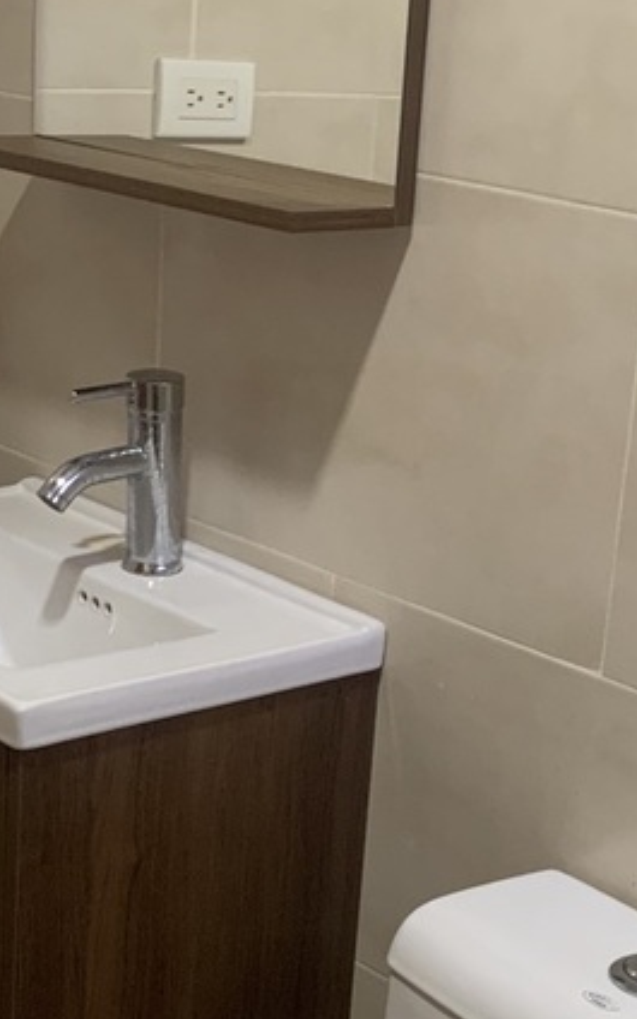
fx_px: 2167
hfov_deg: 16.7
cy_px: 738
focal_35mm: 78
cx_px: 341
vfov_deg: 26.2
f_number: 1.8
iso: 320
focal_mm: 4.25
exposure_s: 1/60
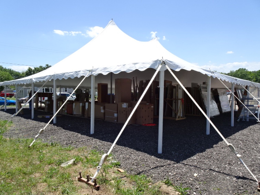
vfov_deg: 56.8
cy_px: 98
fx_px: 180
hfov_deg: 71.6
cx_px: 130
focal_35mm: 24
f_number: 4.5
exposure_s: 1/400
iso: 80
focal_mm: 4.1
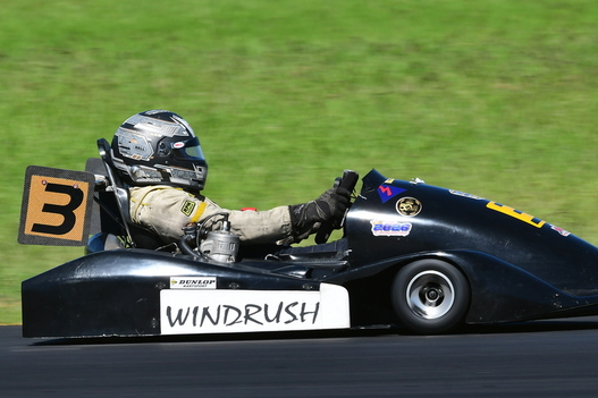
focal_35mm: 729
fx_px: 12105
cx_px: 280
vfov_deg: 1.9
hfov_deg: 2.8
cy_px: 182
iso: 400
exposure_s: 1/640
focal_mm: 320
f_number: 11
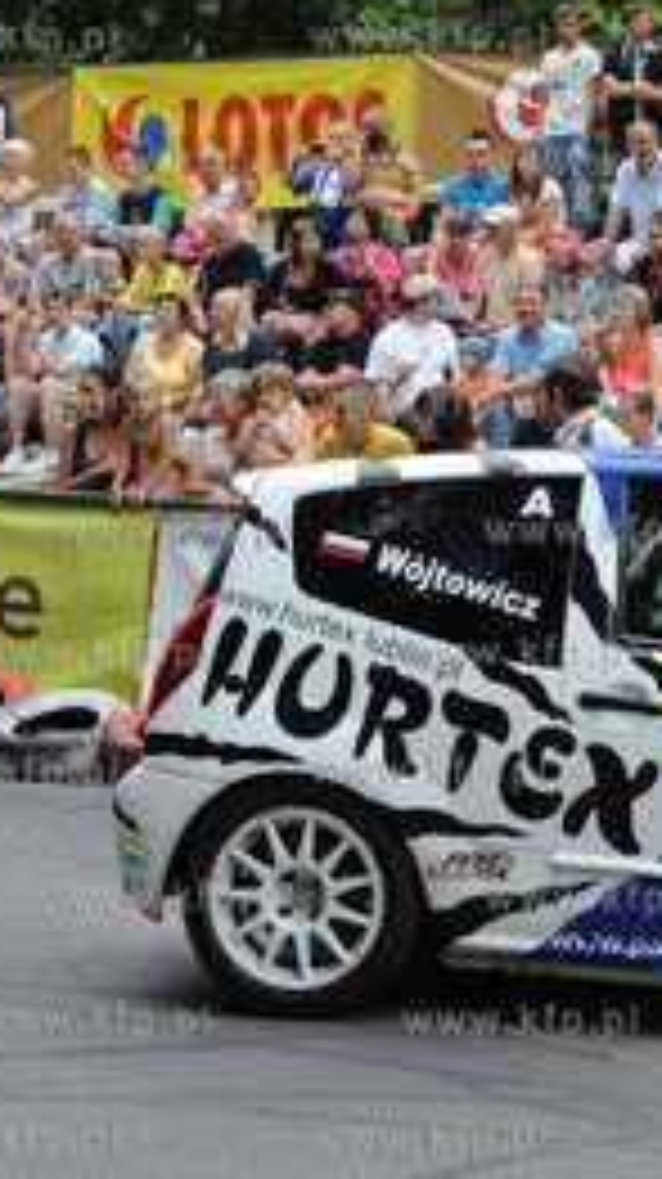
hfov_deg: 10.6
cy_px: 590
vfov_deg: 19.1
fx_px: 3502
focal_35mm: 112
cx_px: 761
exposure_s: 1/800
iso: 3200
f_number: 14
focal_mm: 70
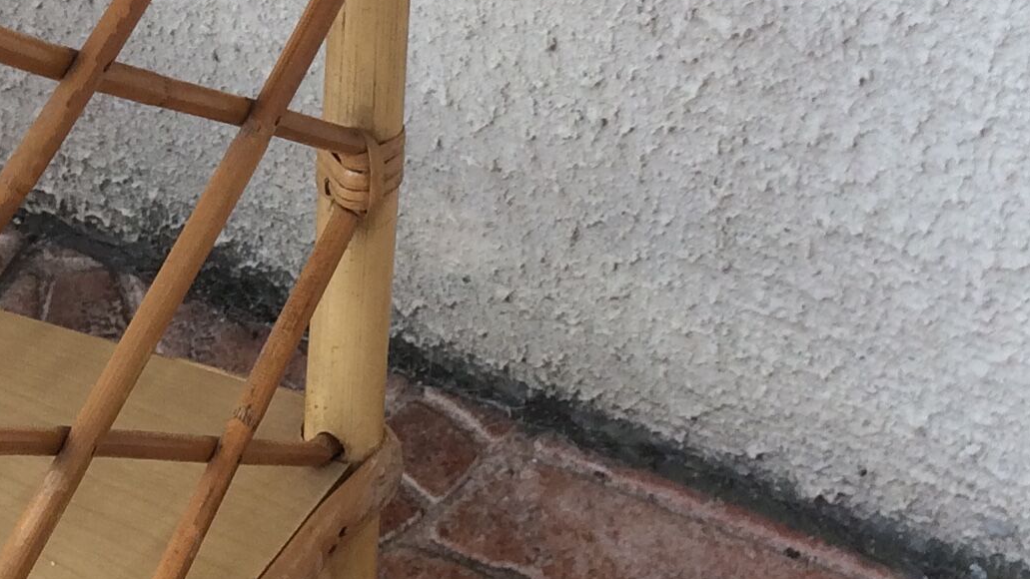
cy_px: -175
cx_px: 245
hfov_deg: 21.2
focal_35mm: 100
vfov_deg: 11.8
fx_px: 2731
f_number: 2.2
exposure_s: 1/149
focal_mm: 4.15
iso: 32
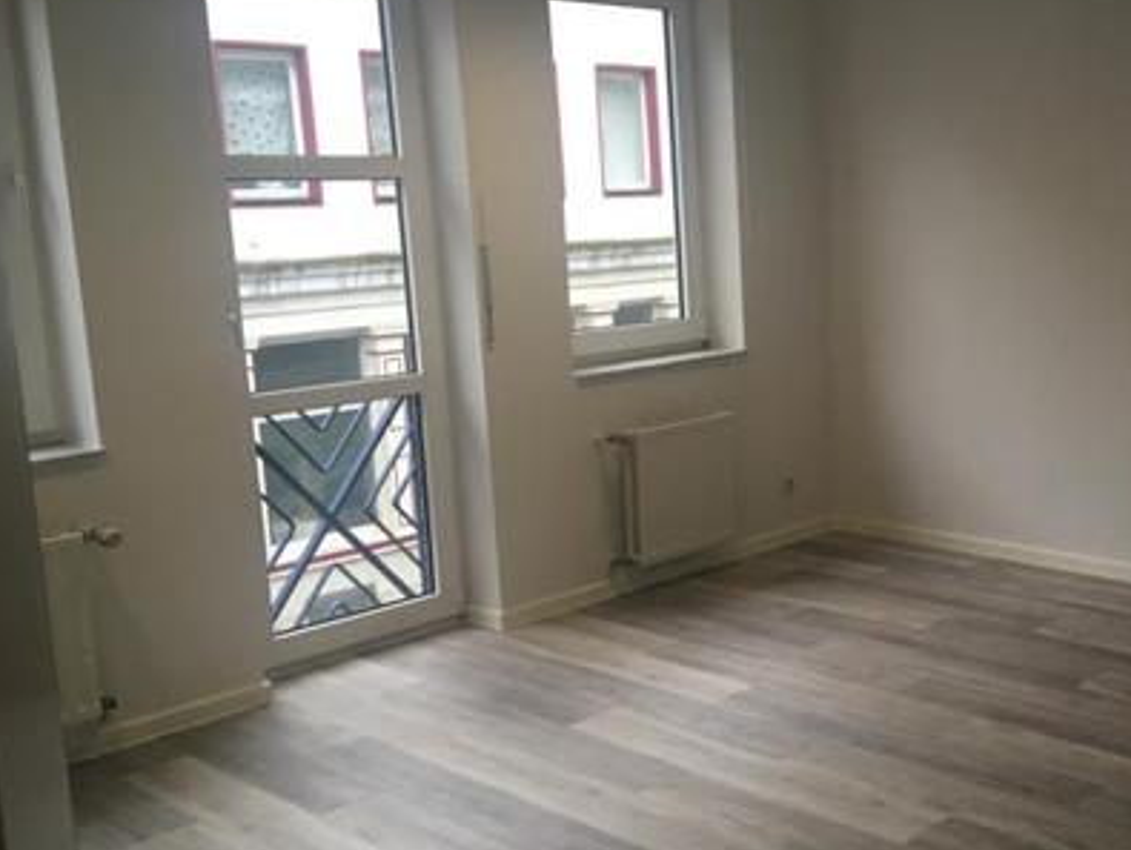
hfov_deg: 41.8
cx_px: 827
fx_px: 1439
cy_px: 418
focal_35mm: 44
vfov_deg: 32.9
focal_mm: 4.15
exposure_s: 1/33
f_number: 2.2
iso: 40
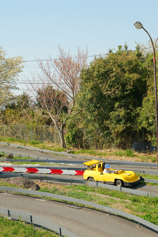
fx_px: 461
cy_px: 118
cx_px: 79
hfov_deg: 19.5
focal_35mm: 70
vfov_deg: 28.8
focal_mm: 46.6
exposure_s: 1/320
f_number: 8
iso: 400
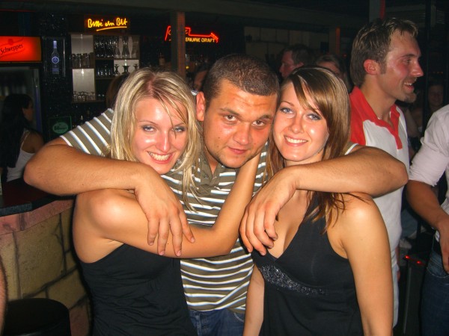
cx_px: 224
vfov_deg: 37.7
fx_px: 493
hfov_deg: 49.0
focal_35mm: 38
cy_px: 168
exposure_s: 1/60
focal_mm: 7.9
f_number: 2.8
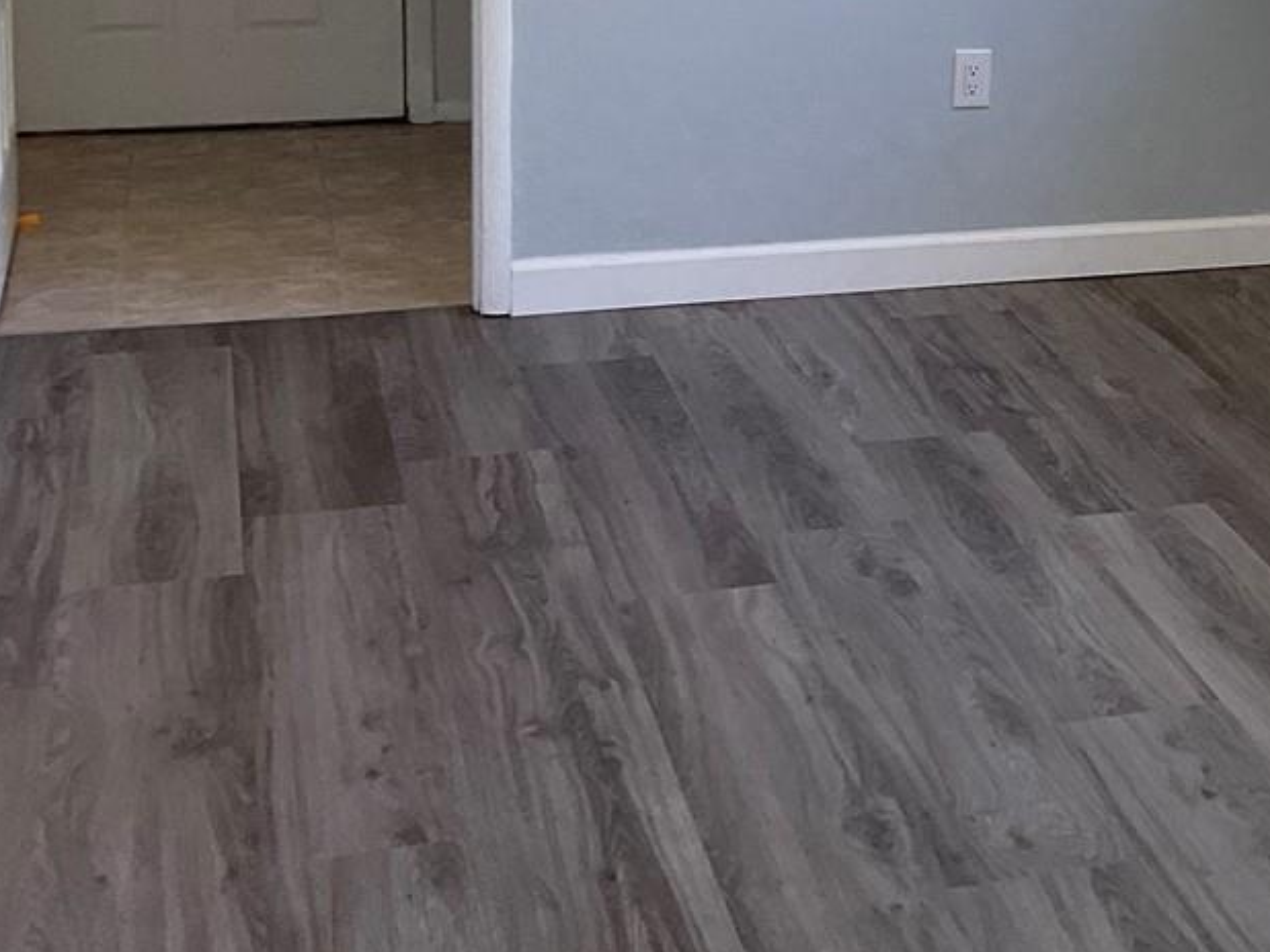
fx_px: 2751
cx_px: 1498
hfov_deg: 23.8
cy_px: 8
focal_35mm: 75
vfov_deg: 19.1
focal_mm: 3
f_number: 1.8
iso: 32
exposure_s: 1/120
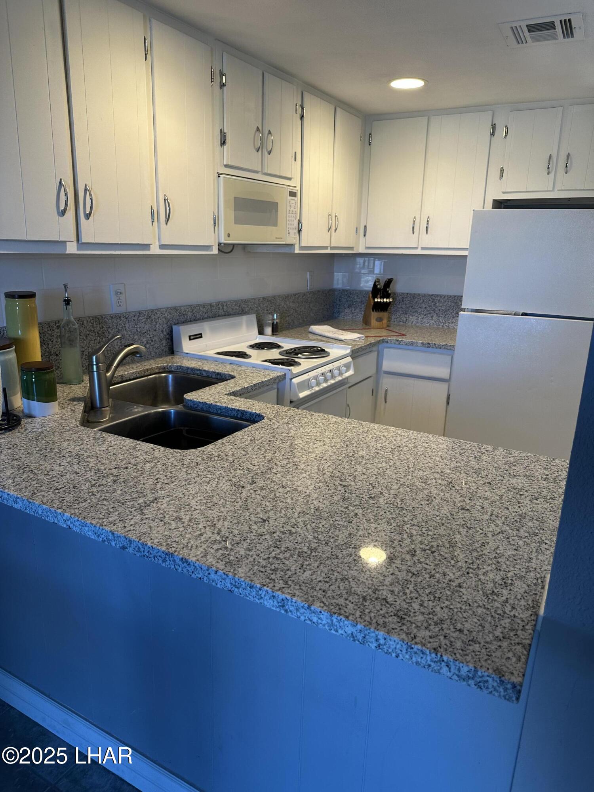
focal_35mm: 24
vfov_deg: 71.6
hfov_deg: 56.8
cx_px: 297
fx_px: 549
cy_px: 396
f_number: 1.78
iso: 125
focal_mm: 6.86
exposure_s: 1/60
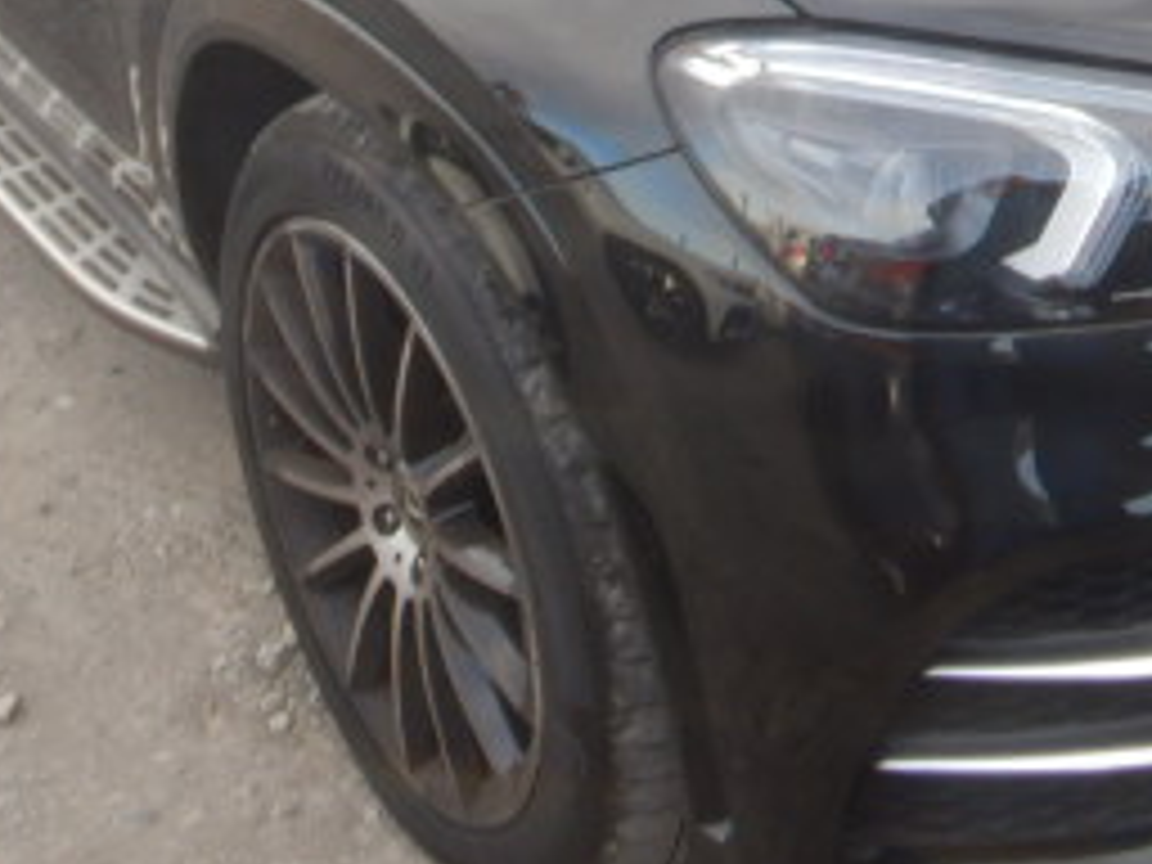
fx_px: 1997
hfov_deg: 31.6
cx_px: 868
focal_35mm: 60
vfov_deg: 23.3
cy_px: -18
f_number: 2.8
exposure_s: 1/40
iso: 125
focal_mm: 4.3
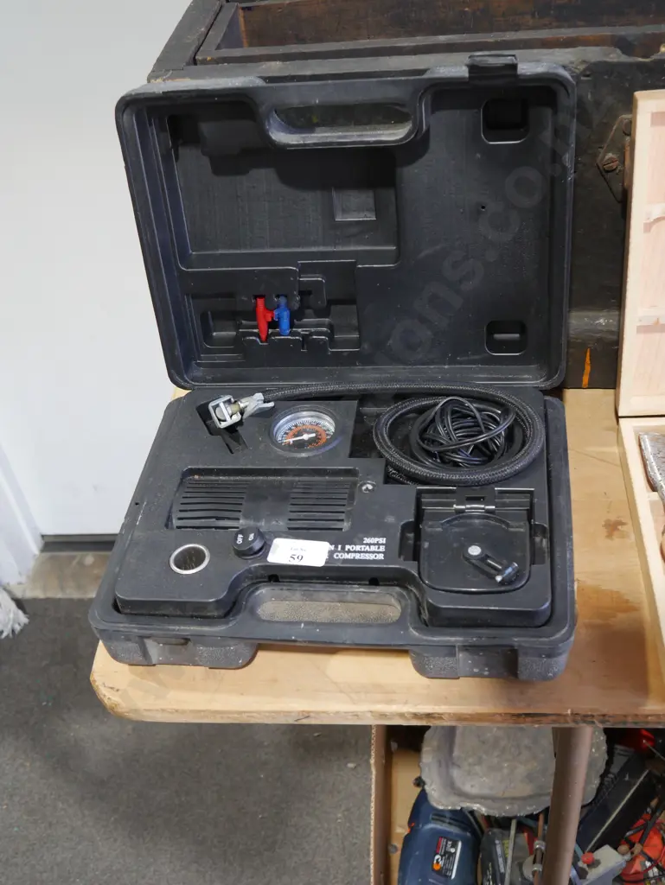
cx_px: 332
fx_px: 1075
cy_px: 442
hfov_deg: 34.4
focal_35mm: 42
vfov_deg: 44.8
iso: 500
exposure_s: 1/60
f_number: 4.6
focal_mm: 21
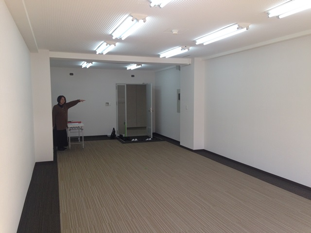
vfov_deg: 42.9
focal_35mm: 33
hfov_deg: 55.4
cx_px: 156
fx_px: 296
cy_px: 116
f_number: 2.4
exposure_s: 1/120
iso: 64
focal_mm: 4.12
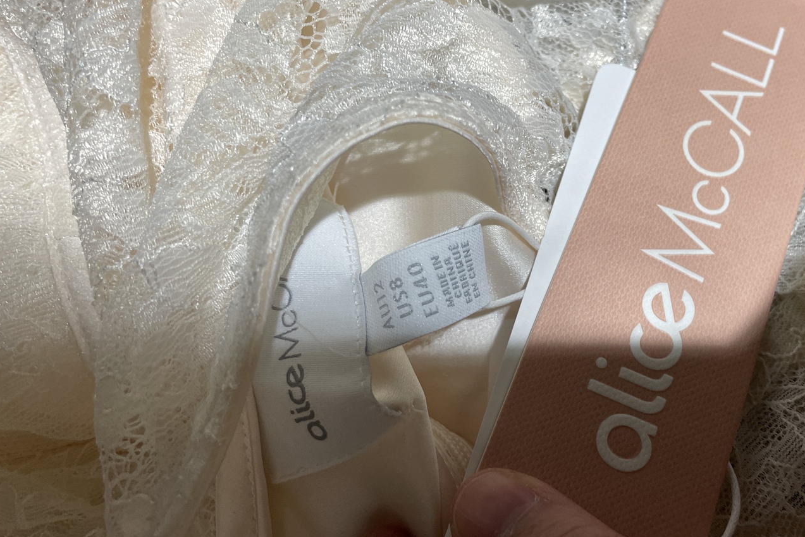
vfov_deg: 38.8
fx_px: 760
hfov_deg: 55.2
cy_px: 245
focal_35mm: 34
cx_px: 498
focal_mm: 4.2
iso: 100
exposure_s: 1/100
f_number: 1.6
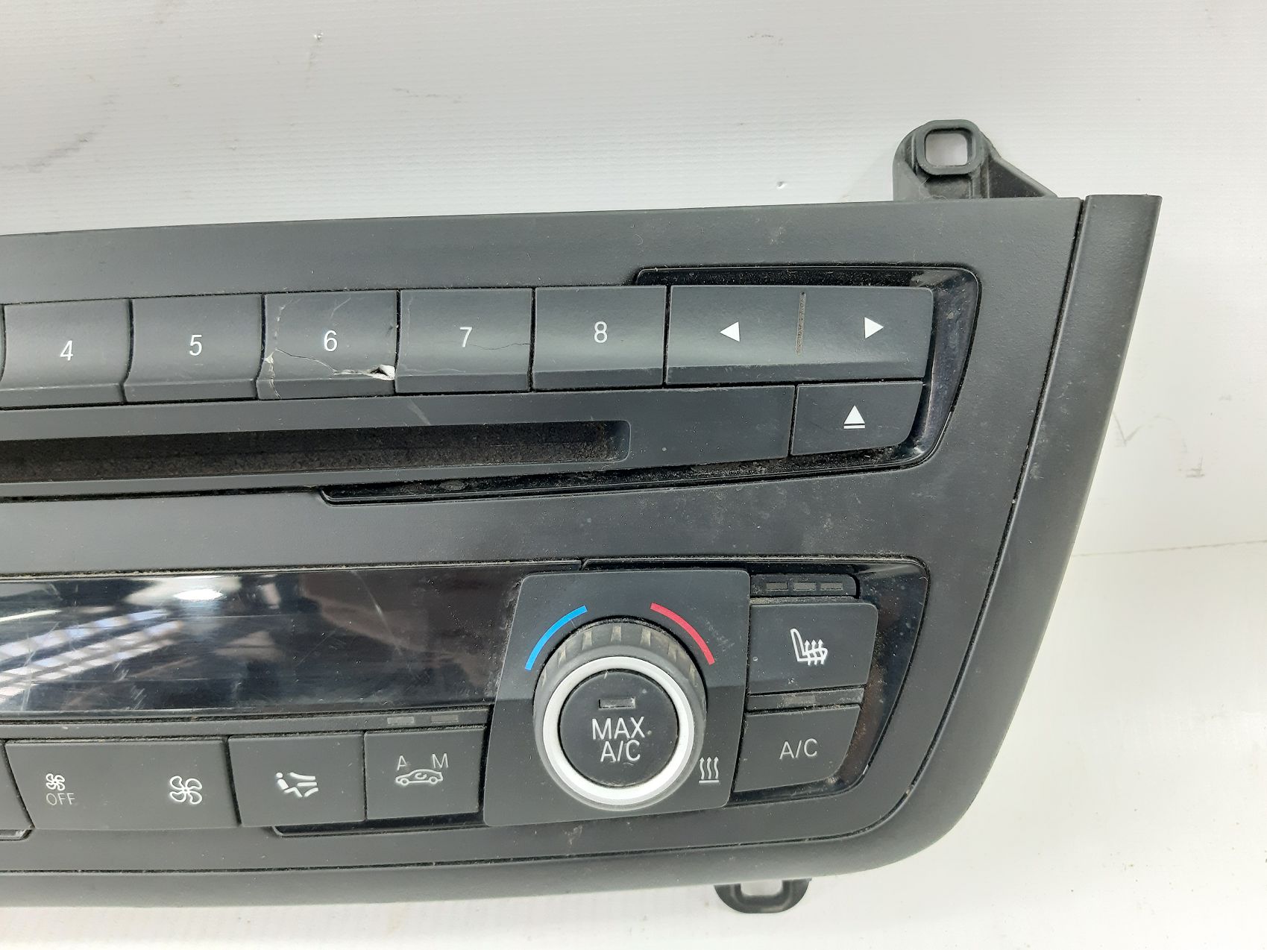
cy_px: 475
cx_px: 634
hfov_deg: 65.3
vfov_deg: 51.3
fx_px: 988
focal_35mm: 27
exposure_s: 1/50
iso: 320
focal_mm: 3.93
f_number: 1.7
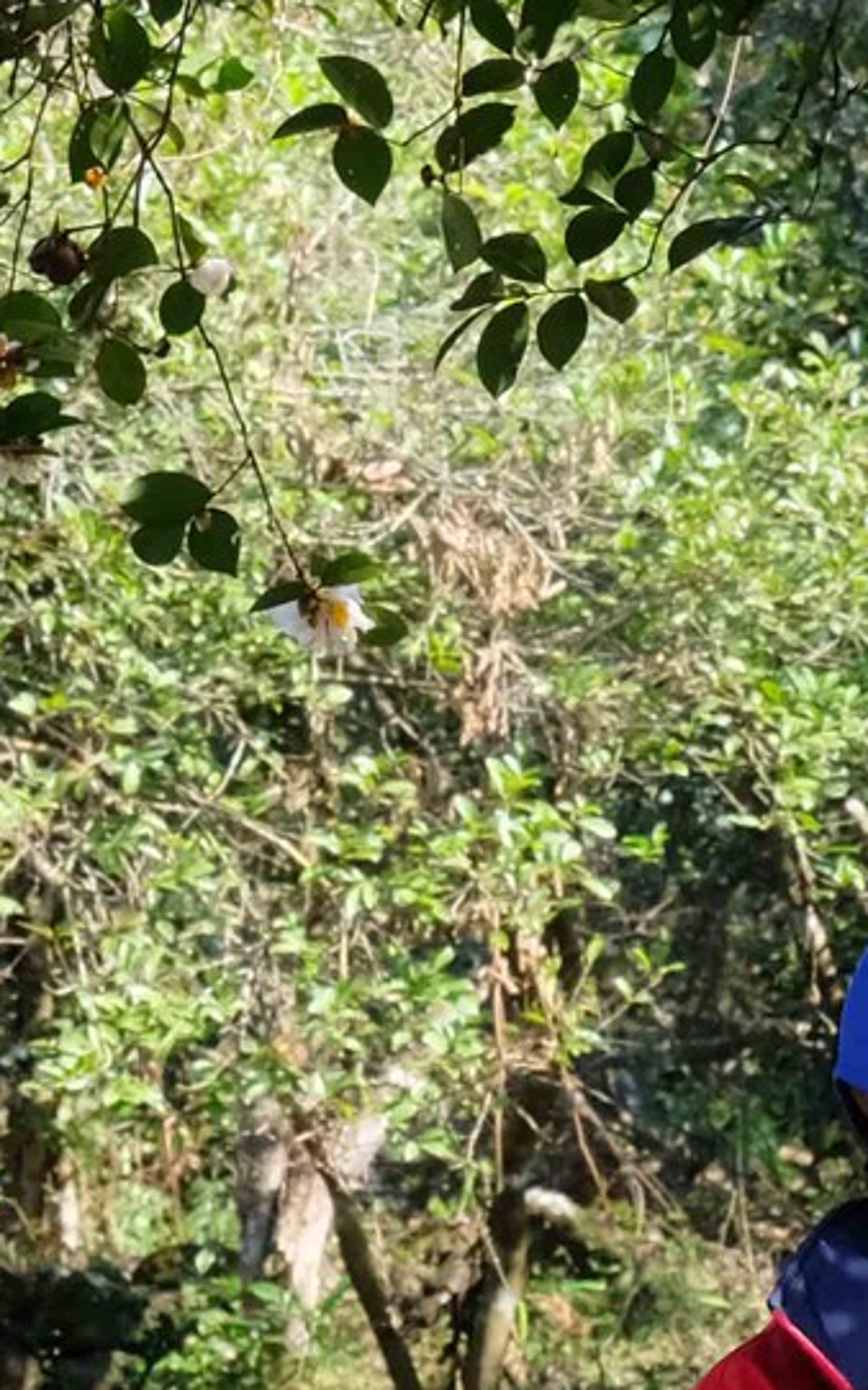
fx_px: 13705
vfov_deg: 5.8
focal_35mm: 362
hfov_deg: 3.6
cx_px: 2185
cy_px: 713
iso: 400
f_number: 8
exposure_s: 1/150
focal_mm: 50
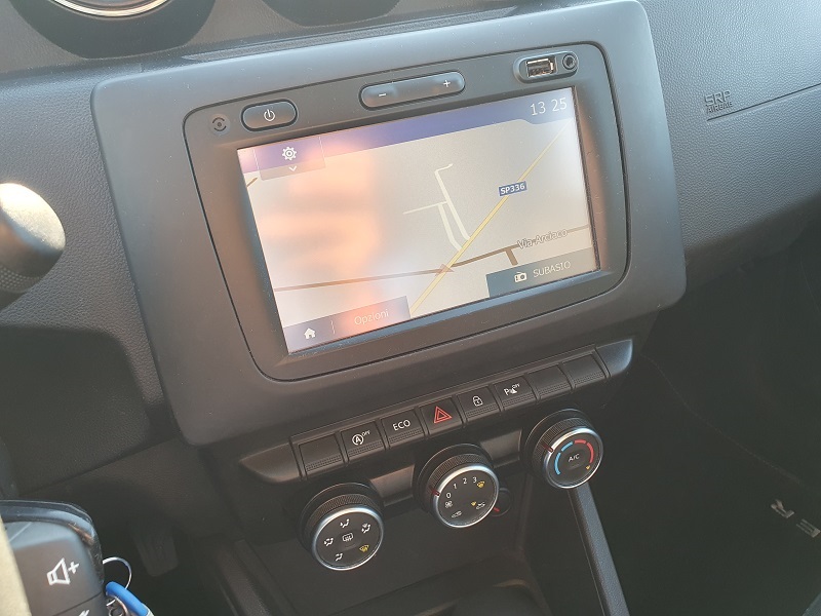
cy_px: 308
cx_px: 410
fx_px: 617
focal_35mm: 26
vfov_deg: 53.1
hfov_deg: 67.3
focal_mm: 4.32
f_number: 2.4
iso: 125
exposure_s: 1/100
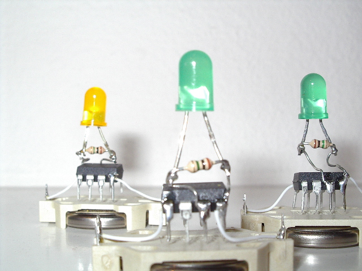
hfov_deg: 36.8
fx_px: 544
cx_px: 181
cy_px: 136
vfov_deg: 28.0
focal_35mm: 52
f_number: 5.5
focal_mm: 7.8
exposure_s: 1/60
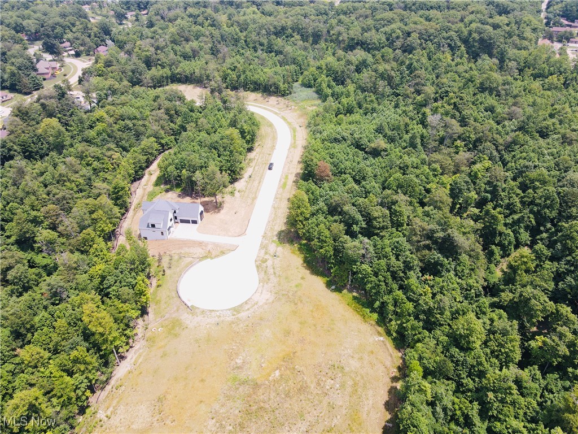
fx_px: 401
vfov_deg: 56.8
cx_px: 289
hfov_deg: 71.6
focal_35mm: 24
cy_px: 217
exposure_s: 1/20
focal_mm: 4.5
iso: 100
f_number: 2.8
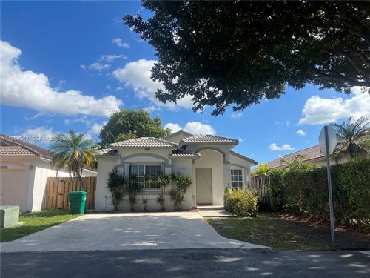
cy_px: 139
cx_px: 185
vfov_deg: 53.1
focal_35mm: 26
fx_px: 278
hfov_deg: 67.3
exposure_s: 1/4274
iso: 50
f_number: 1.5
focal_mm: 5.7
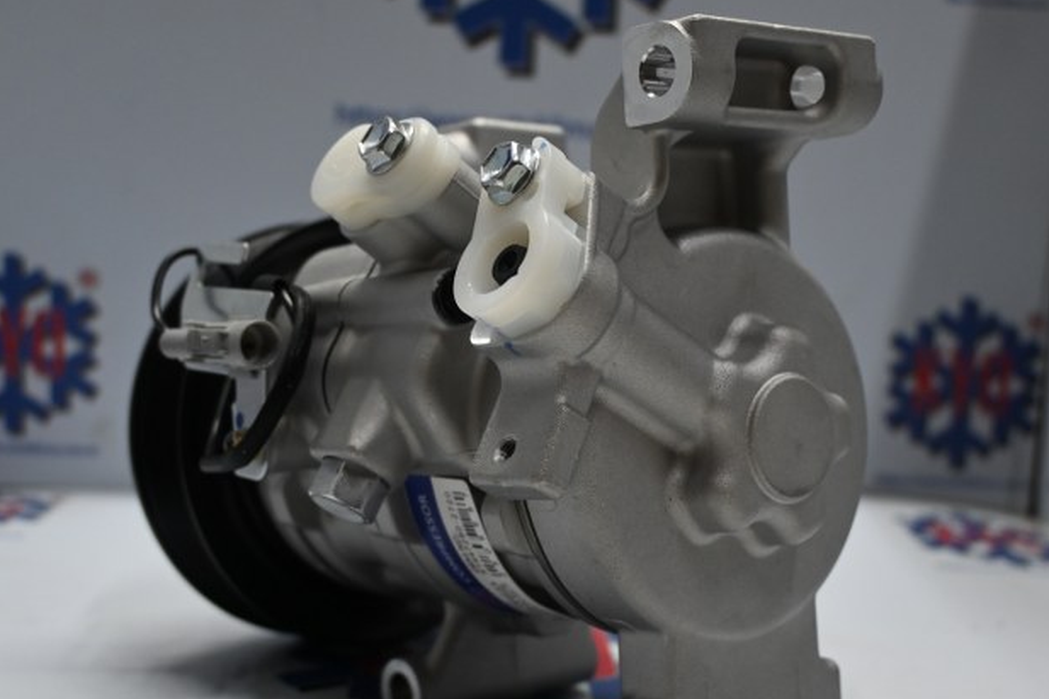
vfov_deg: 27.7
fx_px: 1417
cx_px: 541
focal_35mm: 49
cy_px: 394
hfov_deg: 40.6
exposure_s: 1/125
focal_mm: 25
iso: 800
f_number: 4.2
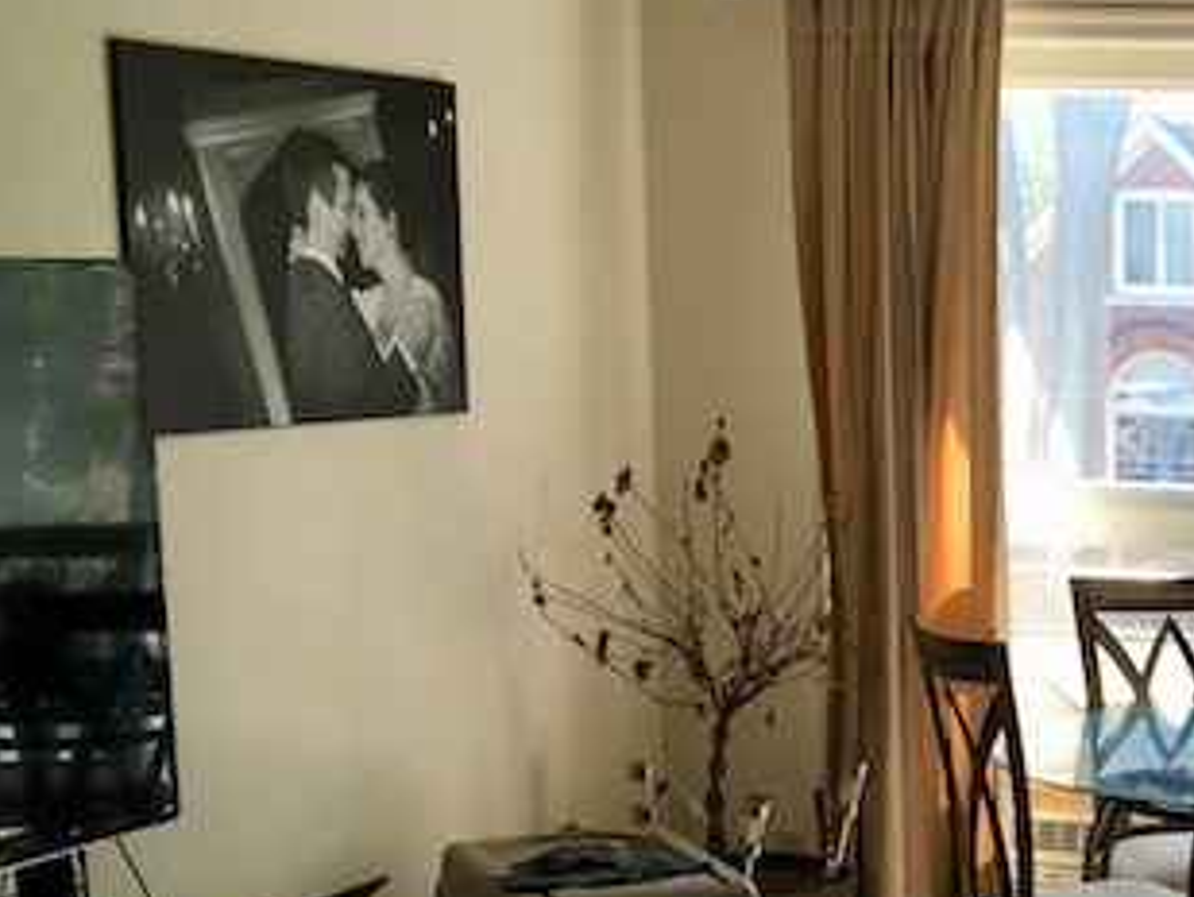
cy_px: 754
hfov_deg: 23.8
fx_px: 2588
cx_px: 1414
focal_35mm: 75
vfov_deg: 19.4
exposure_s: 1/120
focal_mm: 4.15
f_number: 2.2
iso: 40
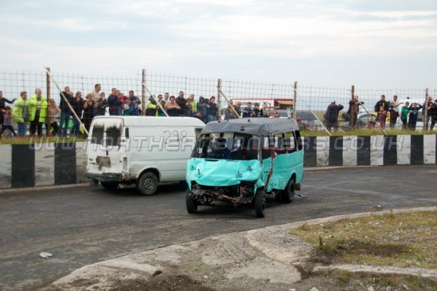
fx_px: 728
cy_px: 146
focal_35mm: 60
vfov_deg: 22.6
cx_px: 218
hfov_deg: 33.4
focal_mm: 40
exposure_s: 1/1000
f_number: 4.8
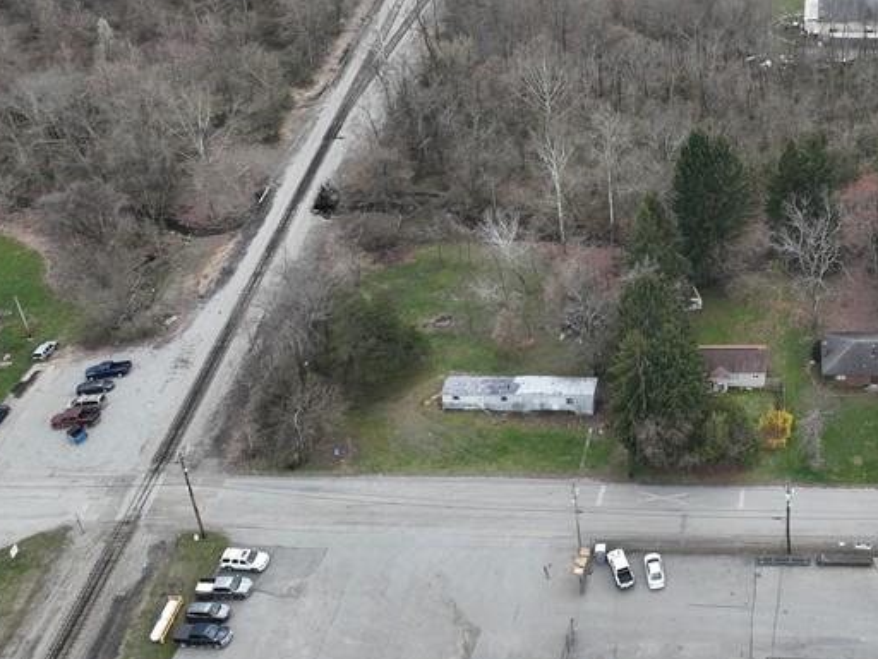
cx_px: 799
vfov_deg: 28.9
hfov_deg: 37.0
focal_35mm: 48
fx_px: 1217
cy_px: 52
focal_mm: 12.29
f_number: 2.8
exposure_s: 1/1000
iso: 150
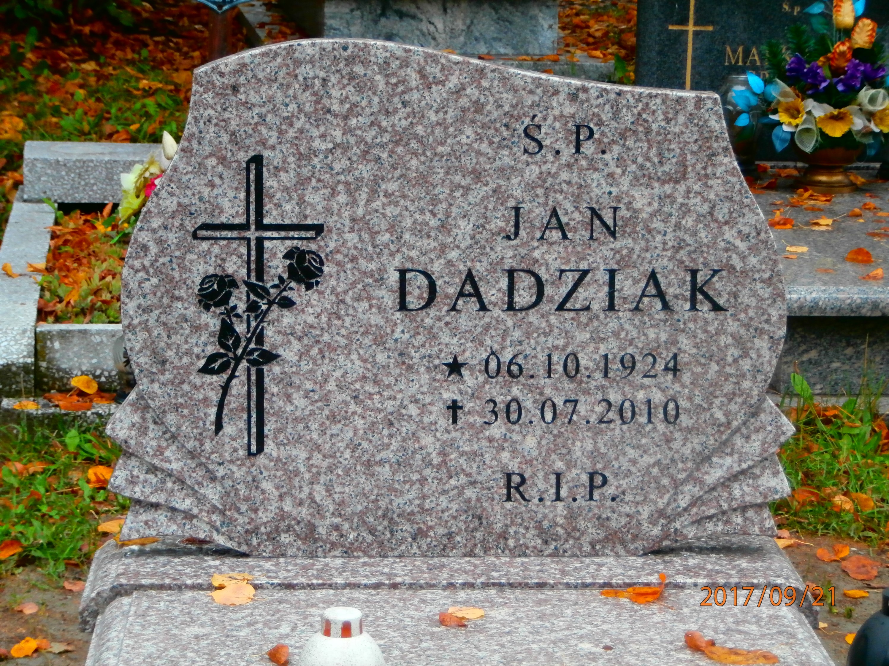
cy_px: 333
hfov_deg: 17.9
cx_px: 444
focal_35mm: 110
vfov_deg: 13.5
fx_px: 2825
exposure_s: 1/100
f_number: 5.4
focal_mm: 19.54
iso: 200
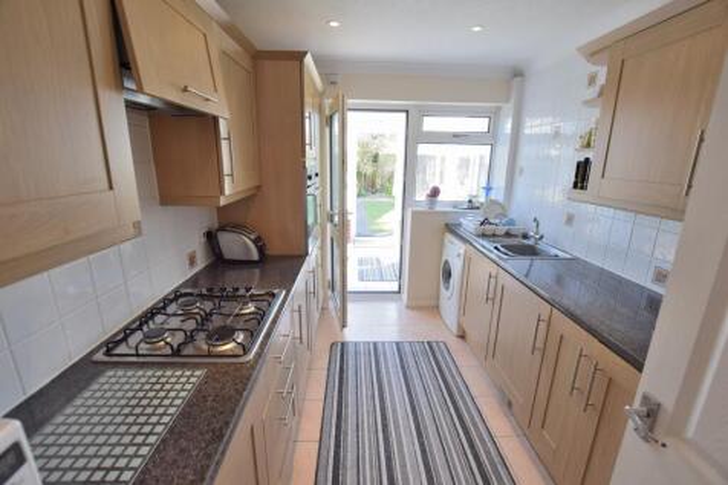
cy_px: 242
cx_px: 364
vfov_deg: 77.3
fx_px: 303
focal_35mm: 15
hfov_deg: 100.4
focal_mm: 10
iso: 400
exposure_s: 1/80
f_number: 4.5
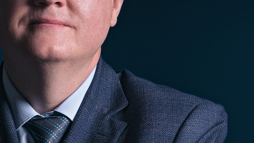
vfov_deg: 2.9
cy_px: 124
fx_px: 2822
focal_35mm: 419
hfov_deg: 5.2
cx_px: 61
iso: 250
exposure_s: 1/200
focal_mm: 90
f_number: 8
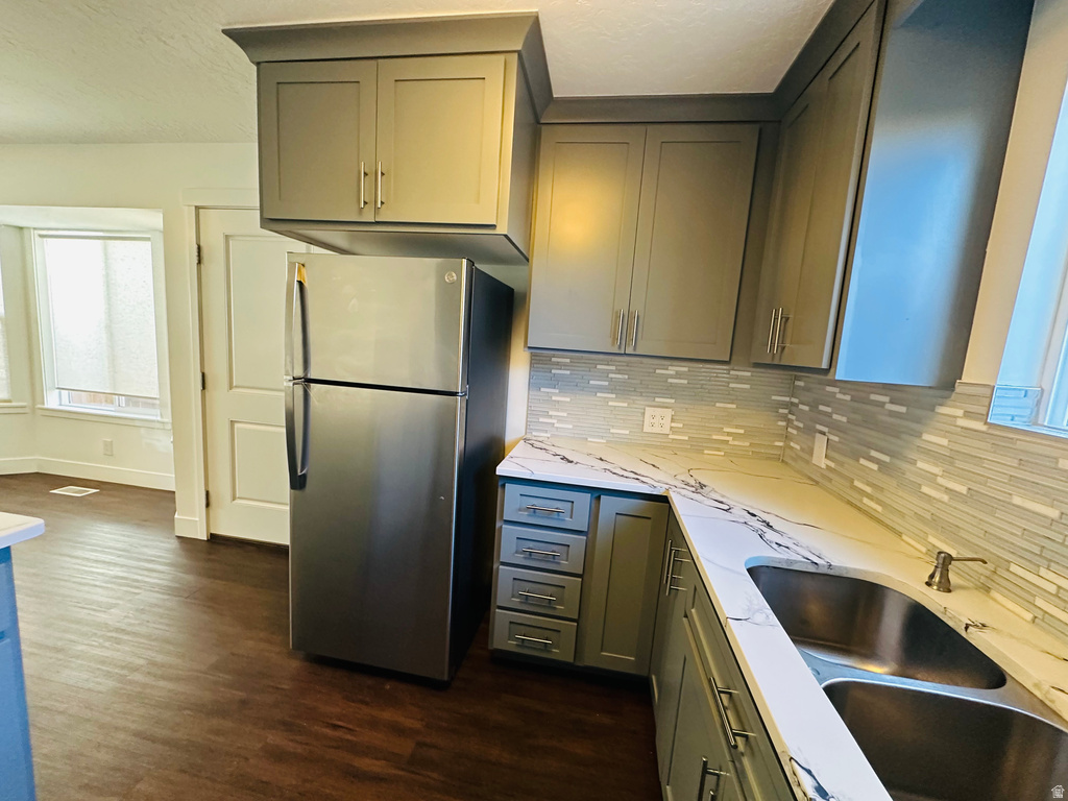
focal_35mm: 14
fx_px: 432
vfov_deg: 85.7
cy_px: 400
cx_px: 534
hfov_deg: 102.1
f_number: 2.2
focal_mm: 2.22
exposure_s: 1/60
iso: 400
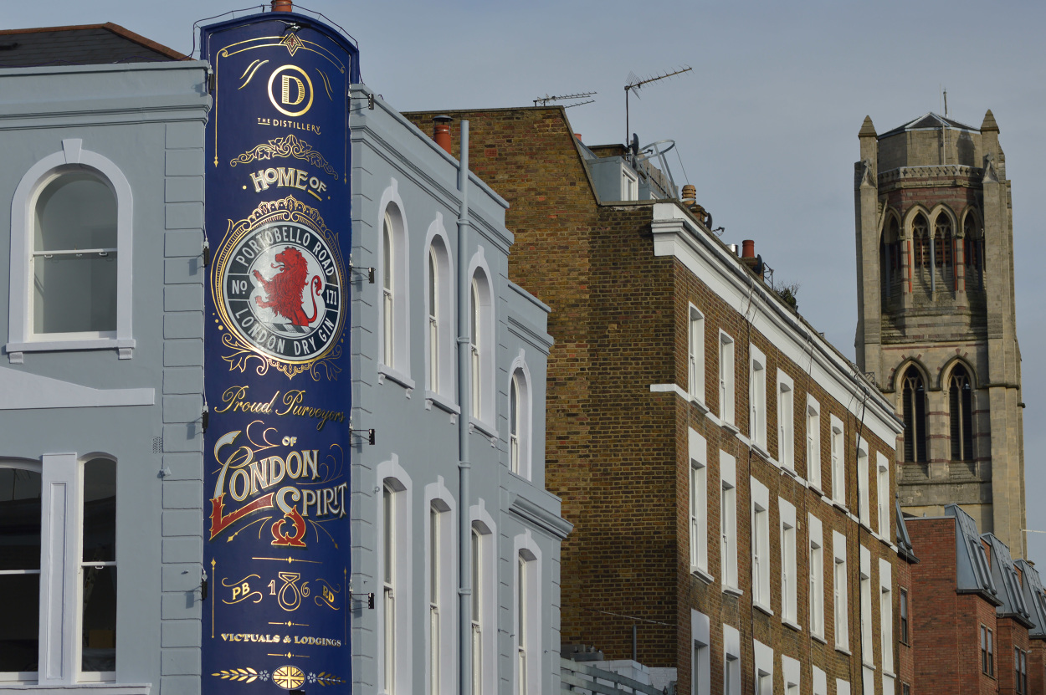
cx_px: 523
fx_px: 3701
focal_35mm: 128
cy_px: 348
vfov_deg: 10.7
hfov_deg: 16.1
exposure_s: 1/250
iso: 100
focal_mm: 85
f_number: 7.1
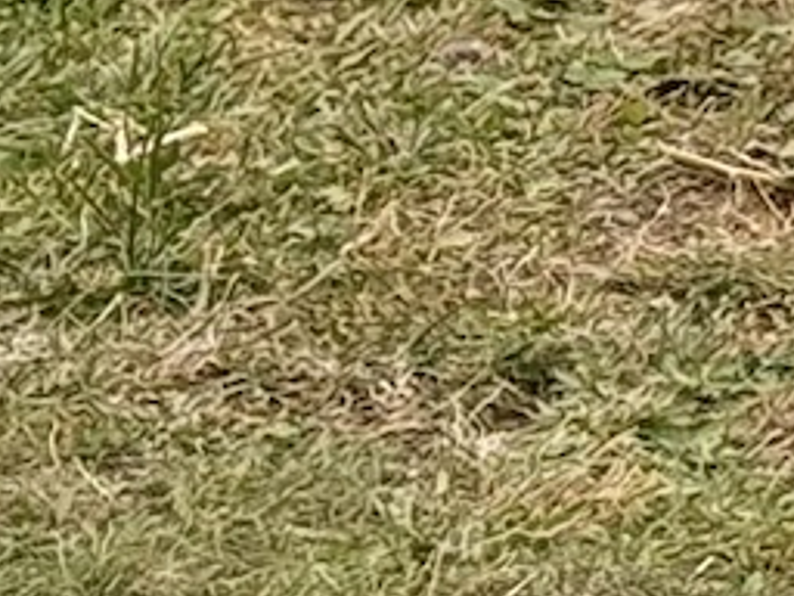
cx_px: 2522
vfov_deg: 3.7
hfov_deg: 4.9
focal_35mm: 384
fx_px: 8808
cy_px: -1360
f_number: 1.78
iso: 80
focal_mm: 6.76
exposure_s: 1/188
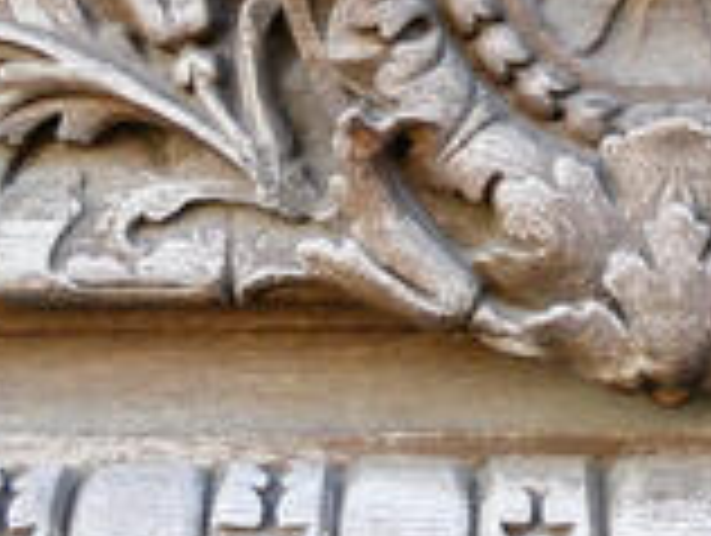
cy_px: 50
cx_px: 616
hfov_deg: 12.7
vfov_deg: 9.6
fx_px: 3168
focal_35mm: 154
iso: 250
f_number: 4.3
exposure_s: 1/80
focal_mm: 10.9
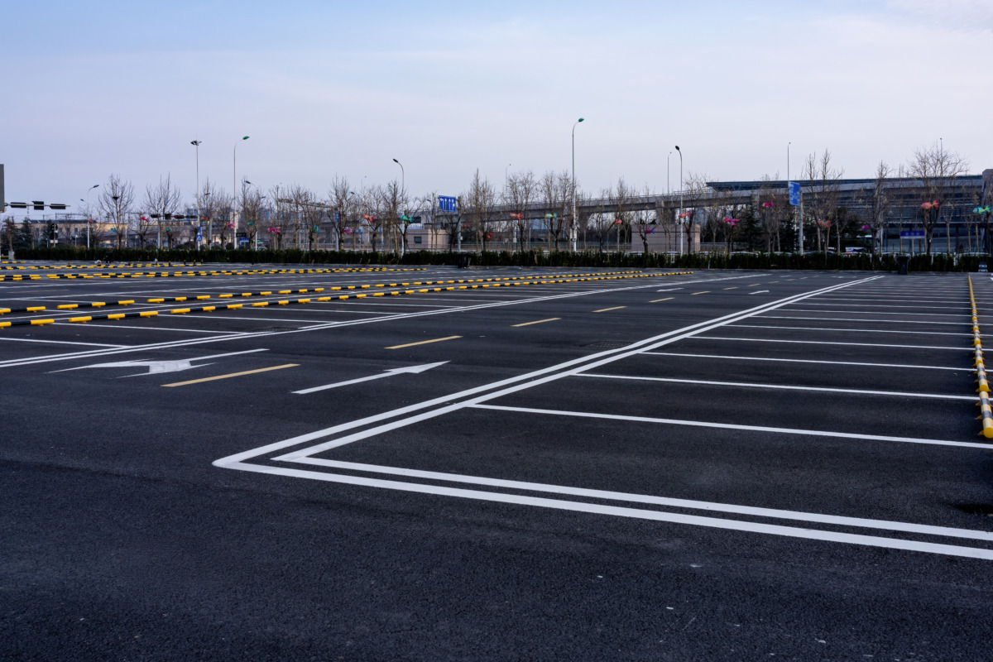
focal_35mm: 35
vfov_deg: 38.1
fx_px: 960
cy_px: 331
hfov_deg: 54.7
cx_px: 496
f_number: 11
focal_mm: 34.8
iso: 200
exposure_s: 1/80
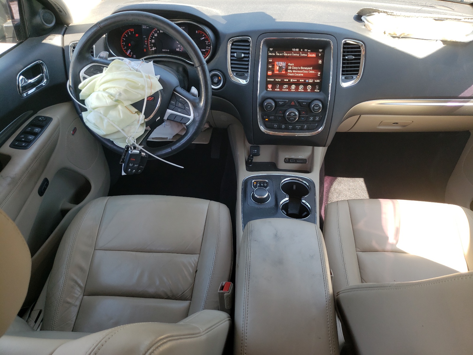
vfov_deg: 53.1
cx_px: 236
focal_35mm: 26
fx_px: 355
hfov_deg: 67.3
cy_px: 178
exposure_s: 1/152
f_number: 1.5
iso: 50
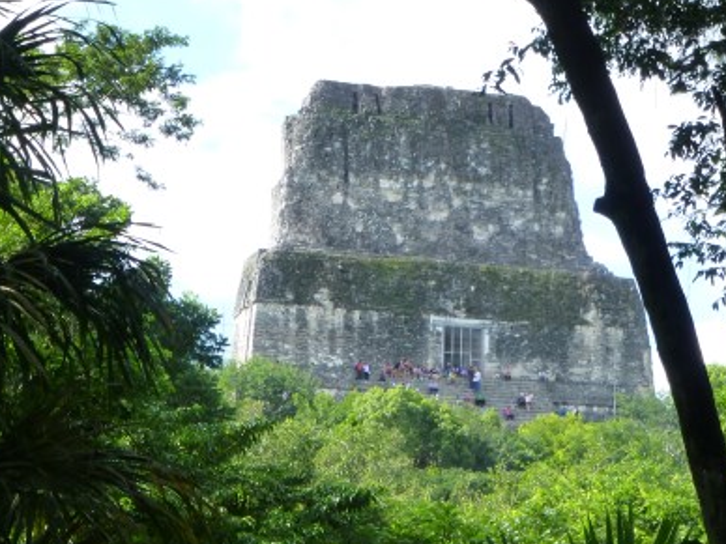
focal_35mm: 178
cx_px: 443
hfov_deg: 11.1
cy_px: 215
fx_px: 3733
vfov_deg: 8.3
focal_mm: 20.6
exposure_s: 1/200
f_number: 5.3
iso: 160
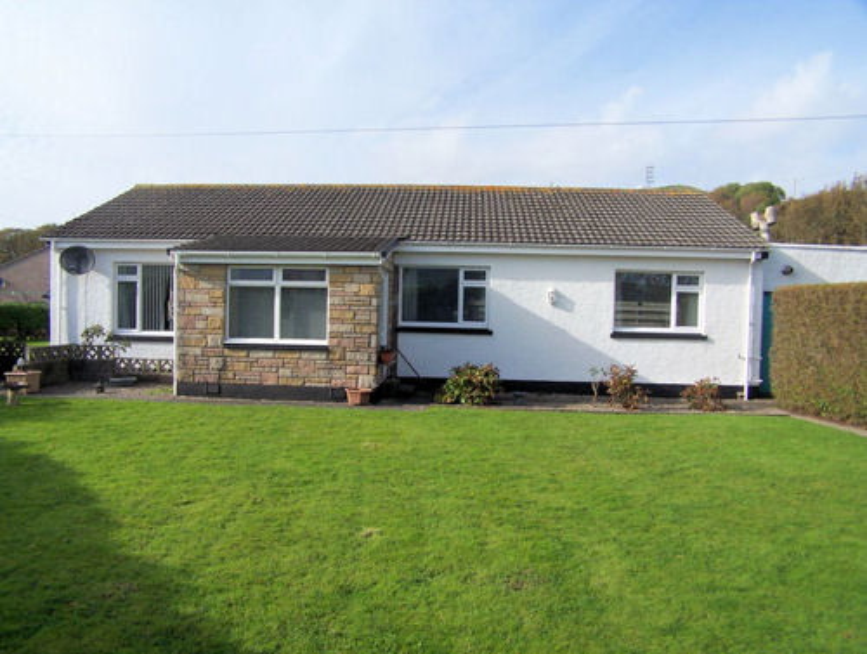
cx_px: 434
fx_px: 954
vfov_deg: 37.8
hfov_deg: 48.9
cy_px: 327
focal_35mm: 38
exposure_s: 1/750
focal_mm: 6.3
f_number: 4
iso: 80
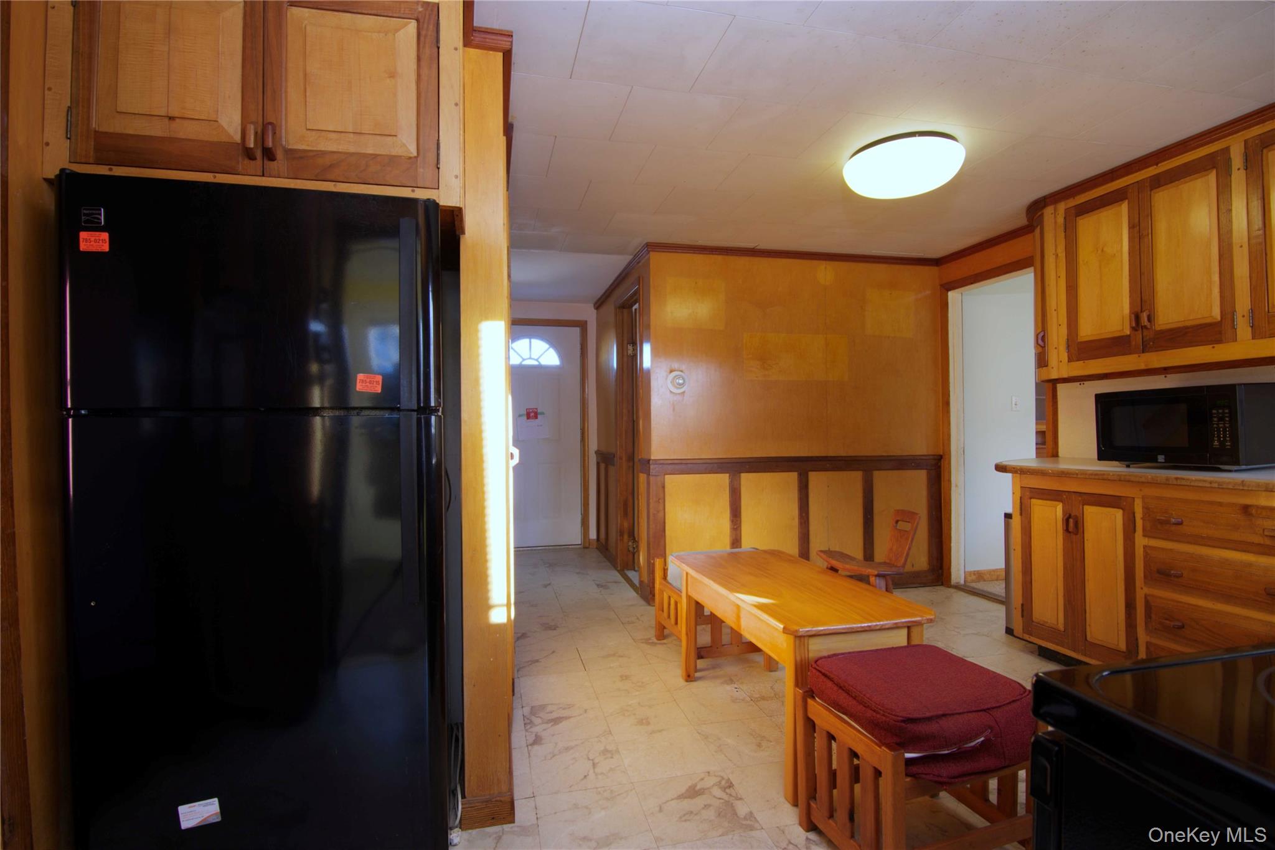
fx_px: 584
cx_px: 638
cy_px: 425
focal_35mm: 16
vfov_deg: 72.1
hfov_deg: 95.0
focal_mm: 11
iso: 320
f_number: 9
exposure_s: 1/4
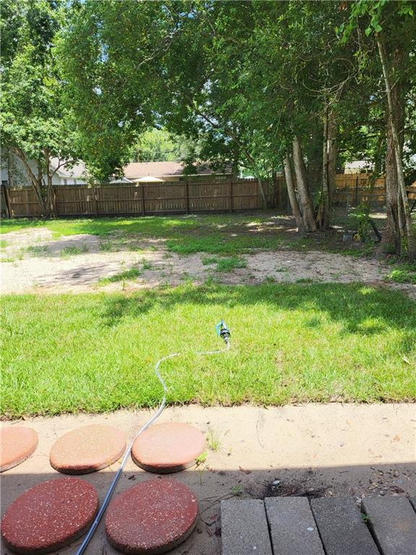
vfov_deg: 67.3
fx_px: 417
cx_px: 208
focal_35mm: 26
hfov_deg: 53.1
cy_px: 278
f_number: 1.8
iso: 40
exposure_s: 1/880
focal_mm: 5.4
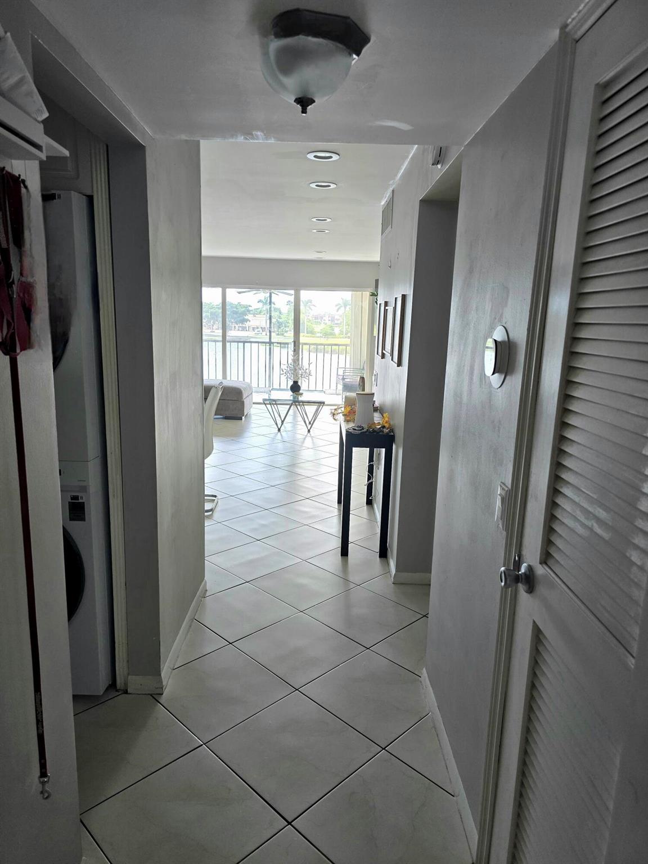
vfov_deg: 73.9
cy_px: 432
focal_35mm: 23
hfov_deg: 58.9
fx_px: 574
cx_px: 324
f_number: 1.7
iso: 100
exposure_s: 1/182
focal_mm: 6.3
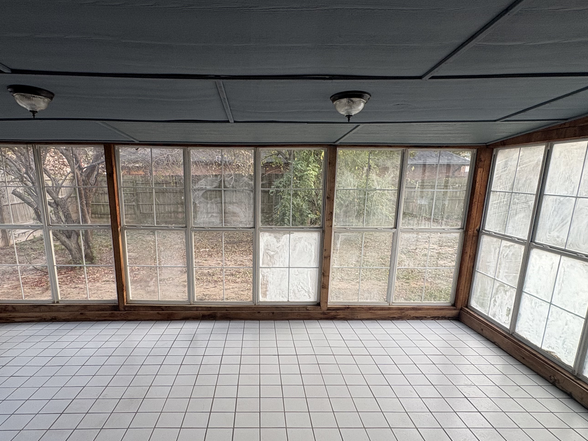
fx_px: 374
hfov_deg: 76.1
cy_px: 272
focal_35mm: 22
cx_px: 262
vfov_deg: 60.4
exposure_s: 1/99
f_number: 2.2
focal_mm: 2.22
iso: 80
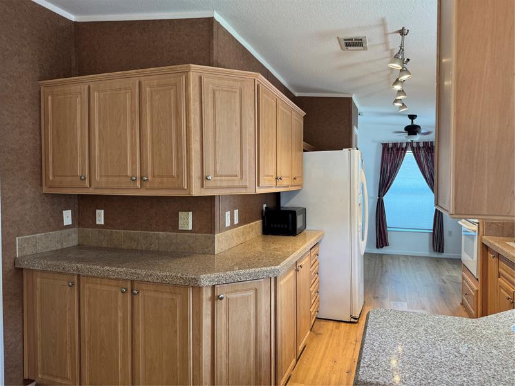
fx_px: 357
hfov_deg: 71.6
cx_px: 258
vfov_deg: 56.8
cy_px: 193
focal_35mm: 24
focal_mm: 6.76
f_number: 1.78
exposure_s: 1/60
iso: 125
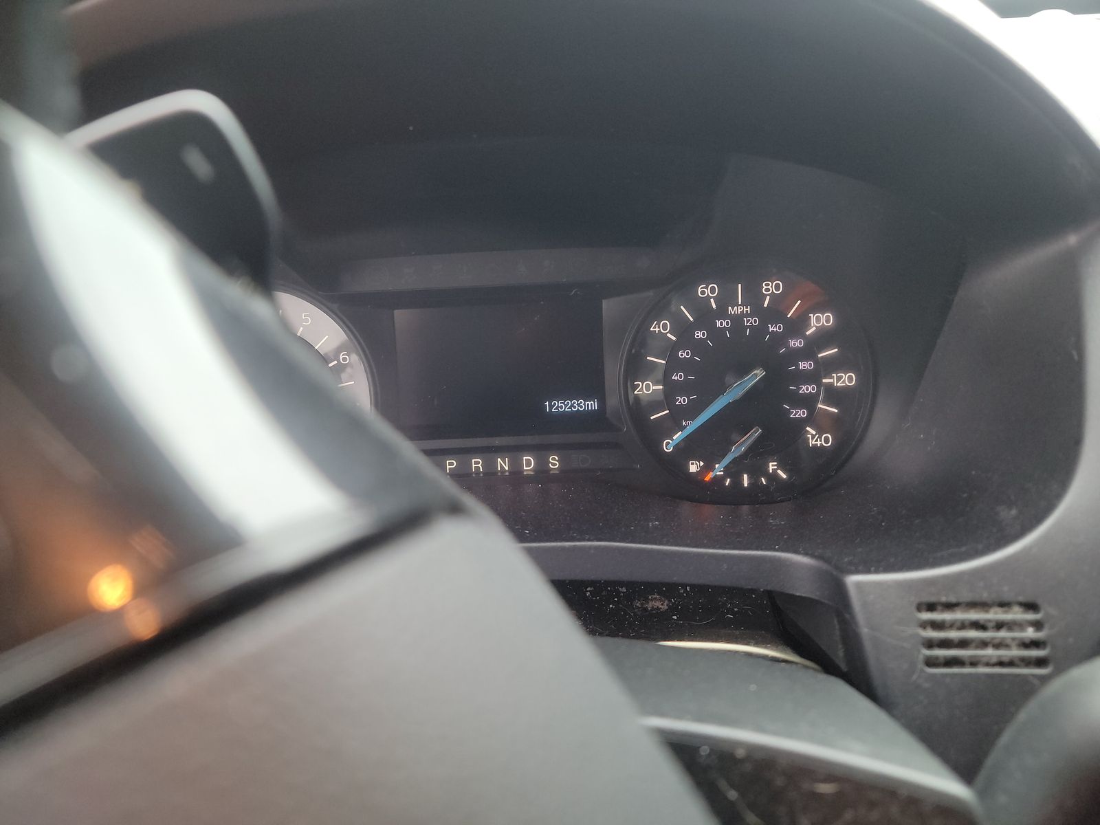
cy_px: 412
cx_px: 550
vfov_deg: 56.8
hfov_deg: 71.6
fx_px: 763
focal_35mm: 24
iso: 534
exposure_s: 1/59
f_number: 1.8
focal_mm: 6.7
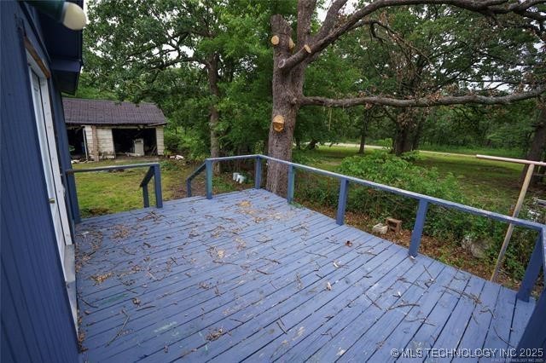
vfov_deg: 77.3
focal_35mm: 15
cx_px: 273
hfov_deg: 100.4
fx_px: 227
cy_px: 182
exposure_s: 1/200
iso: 320
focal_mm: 10
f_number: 2.8
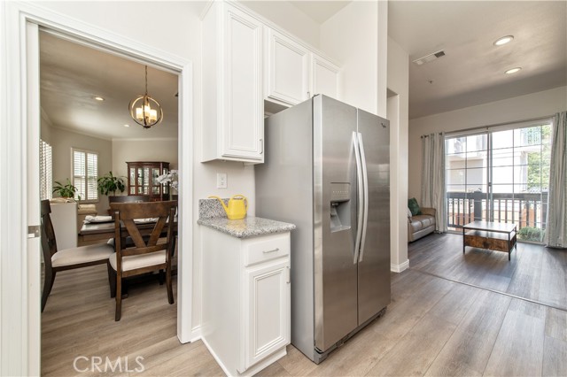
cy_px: 188
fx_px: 220
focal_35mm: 14
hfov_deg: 104.3
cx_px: 284
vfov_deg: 81.1
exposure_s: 1/125
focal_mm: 14
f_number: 5.6
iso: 200
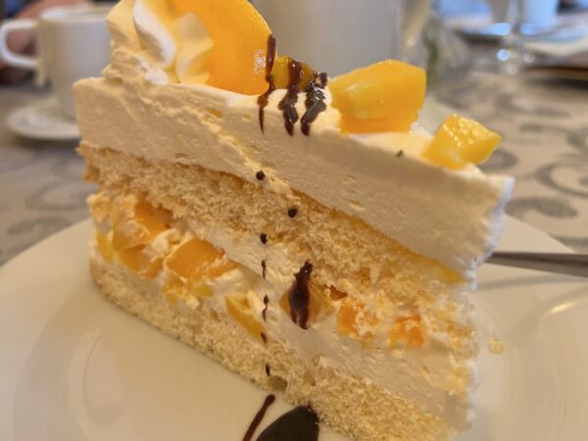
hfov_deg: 67.3
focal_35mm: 26
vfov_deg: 53.1
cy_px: 220
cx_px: 294
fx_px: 442
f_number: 1.5
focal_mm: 5.7
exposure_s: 1/50
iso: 100
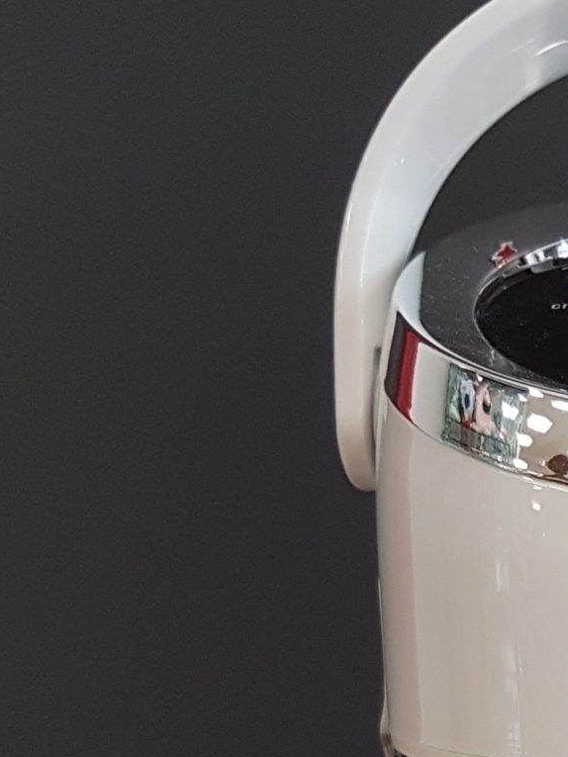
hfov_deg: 15.5
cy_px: 982
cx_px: 883
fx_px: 1903
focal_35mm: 87
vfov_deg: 20.6
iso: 80
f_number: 1.7
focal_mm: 4.2
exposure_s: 1/50
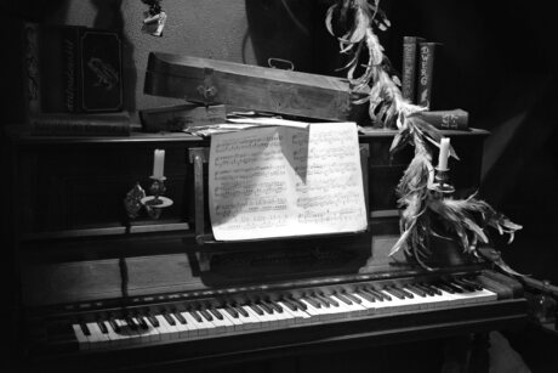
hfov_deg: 41.1
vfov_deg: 28.1
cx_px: 279
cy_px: 186
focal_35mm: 48
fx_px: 744
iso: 6400
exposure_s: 1/50
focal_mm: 48
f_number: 2.8
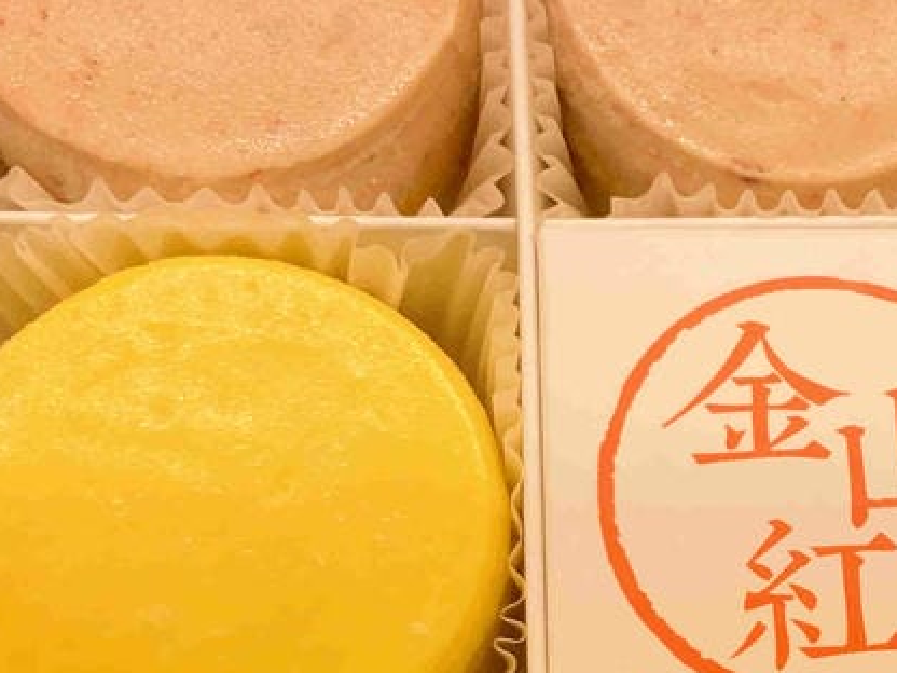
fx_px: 1943
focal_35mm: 75
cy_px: 608
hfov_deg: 25.3
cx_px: 787
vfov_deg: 19.3
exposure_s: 1/353
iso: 32
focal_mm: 4.25
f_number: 1.8
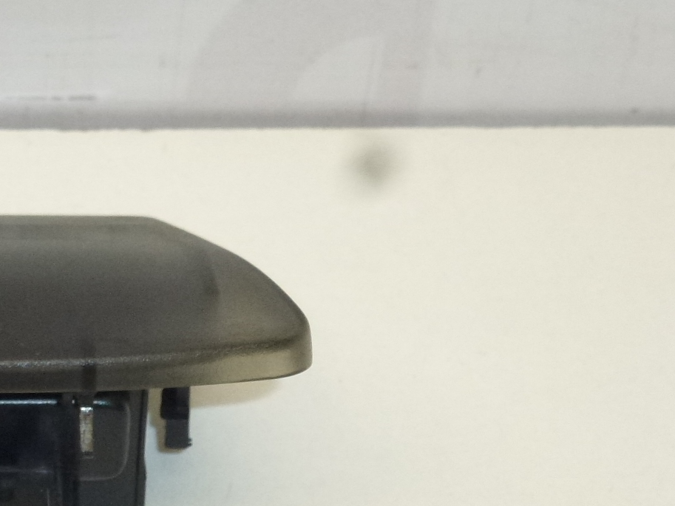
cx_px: 0
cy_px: 387
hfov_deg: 10.7
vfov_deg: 8.1
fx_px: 3588
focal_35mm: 184
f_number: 4.8
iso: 400
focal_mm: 14.8
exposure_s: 1/200
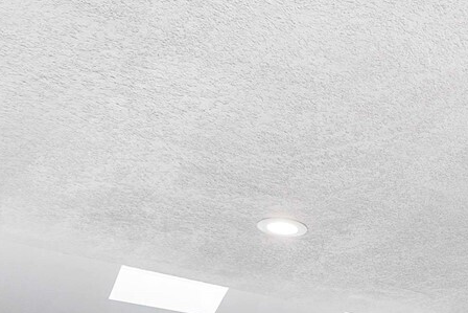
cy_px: 556
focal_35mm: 53
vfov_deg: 19.5
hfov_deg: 33.2
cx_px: 505
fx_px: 689
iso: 80
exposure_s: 1/100
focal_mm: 14
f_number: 7.1
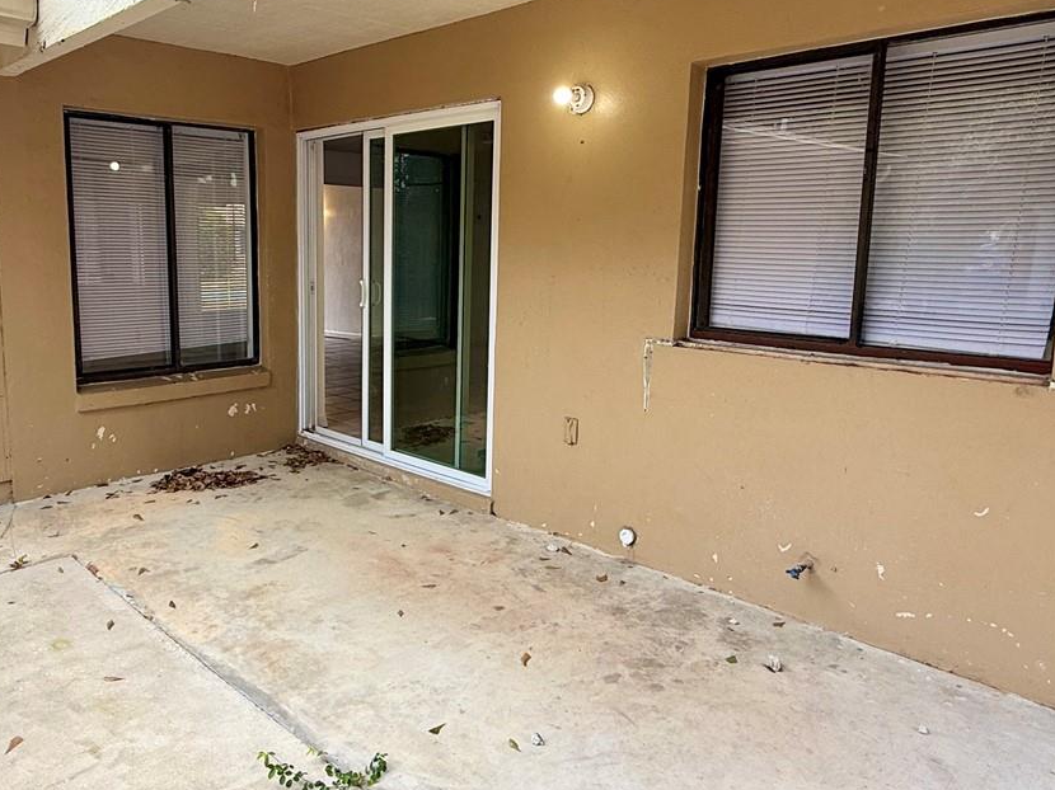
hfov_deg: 64.6
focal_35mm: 27
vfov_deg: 51.3
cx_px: 409
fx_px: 823
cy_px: 357
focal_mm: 2.22
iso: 50
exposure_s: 1/99
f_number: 2.2
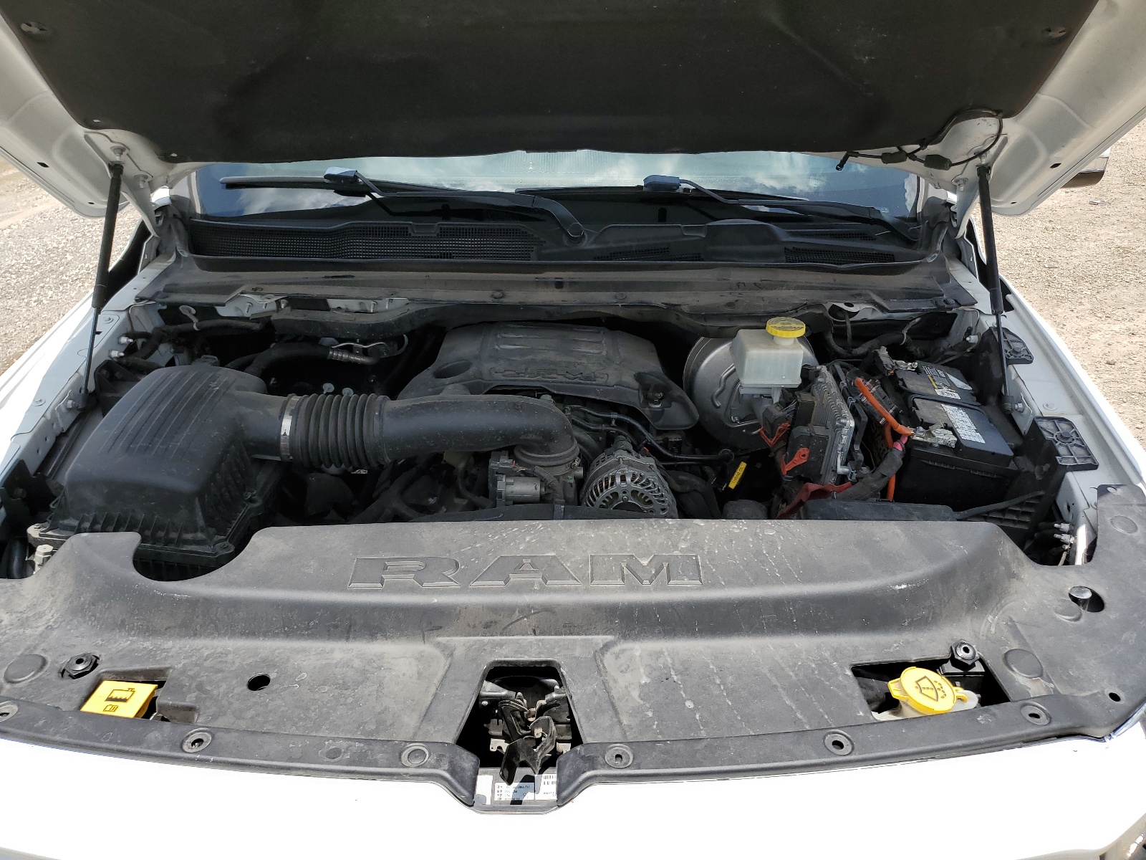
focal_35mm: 26
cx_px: 573
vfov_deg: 53.1
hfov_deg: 67.3
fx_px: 861
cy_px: 430
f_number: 1.5
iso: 50
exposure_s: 1/2500
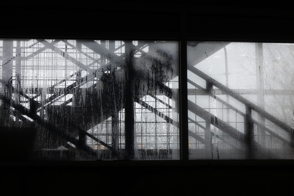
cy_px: 98
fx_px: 637
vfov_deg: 17.5
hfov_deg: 26.0
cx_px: 147
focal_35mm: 78
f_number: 9
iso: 320
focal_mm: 28.47
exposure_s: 1/100
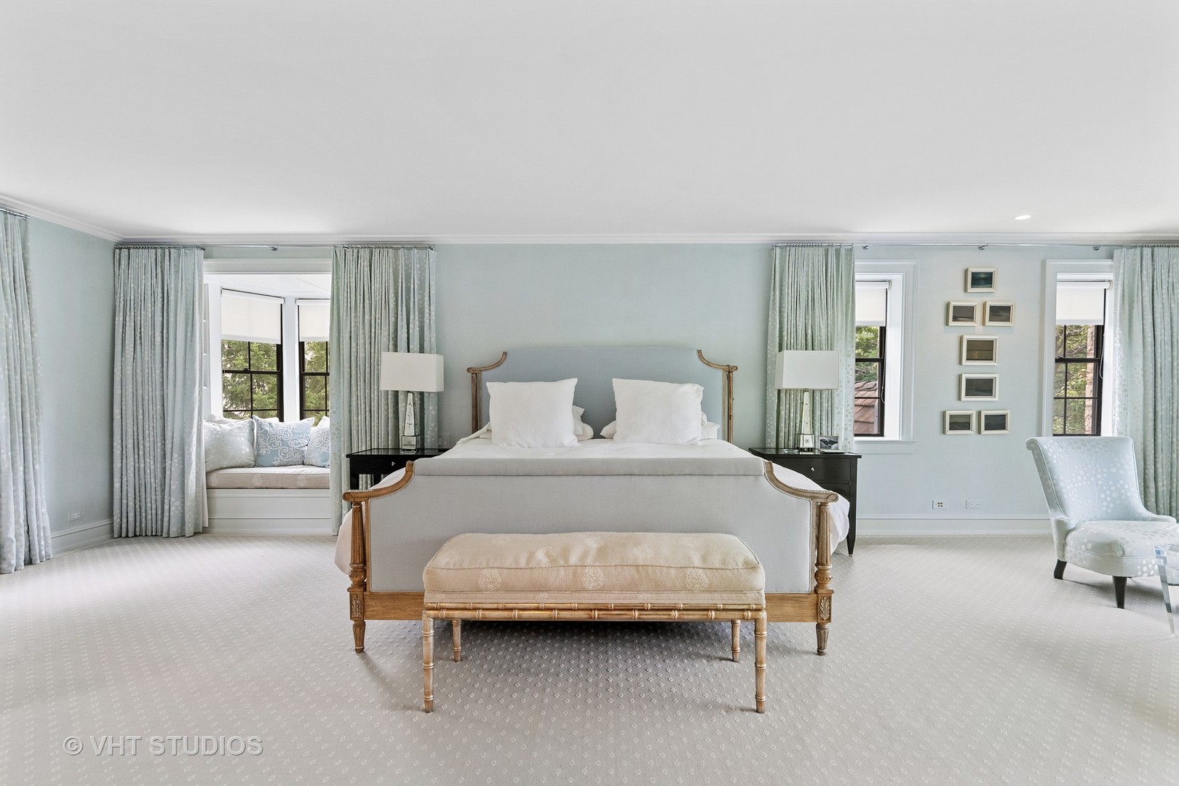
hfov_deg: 92.4
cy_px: 393
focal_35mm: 17
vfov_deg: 69.7
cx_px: 590
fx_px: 565
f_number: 5.6
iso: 200
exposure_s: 1/20
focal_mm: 11.5
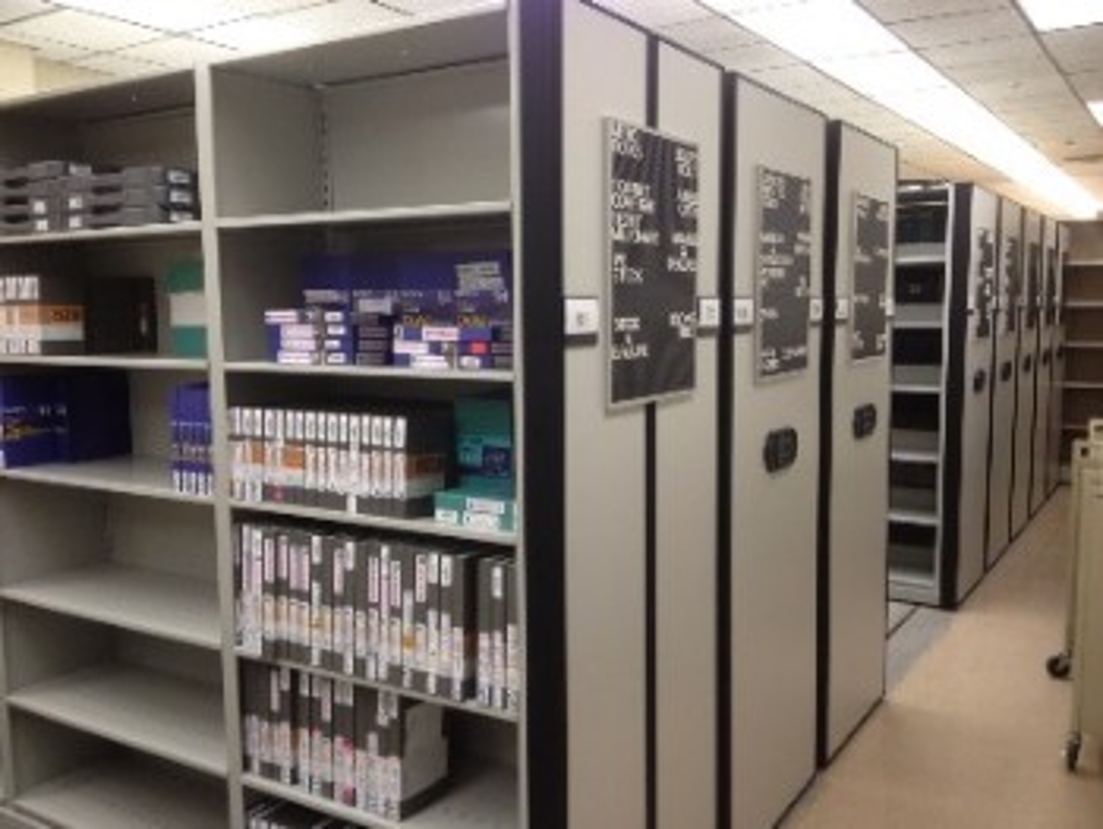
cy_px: 414
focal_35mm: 35
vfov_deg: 40.7
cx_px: 552
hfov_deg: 52.6
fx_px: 1116
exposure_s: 1/20
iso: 50
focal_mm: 4.28
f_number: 2.4
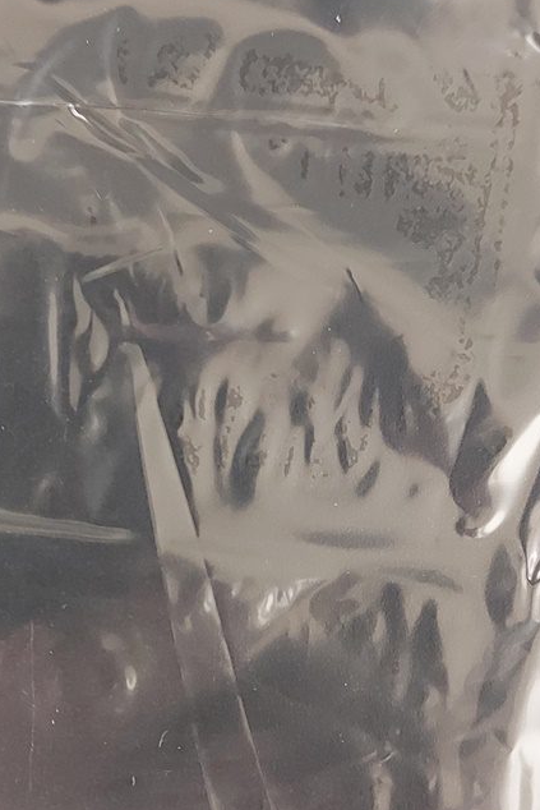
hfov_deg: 21.5
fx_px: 1417
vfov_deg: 31.9
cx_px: 167
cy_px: 415
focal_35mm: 63
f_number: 1.8
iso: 640
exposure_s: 1/20
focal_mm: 5.23
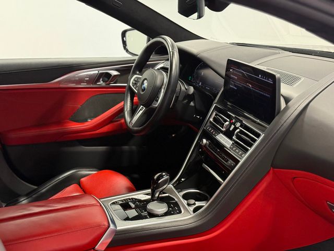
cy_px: 126
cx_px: 167
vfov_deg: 30.3
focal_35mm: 48
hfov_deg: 39.7
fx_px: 463
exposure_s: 1/120
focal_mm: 6.76
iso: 250
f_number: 1.78
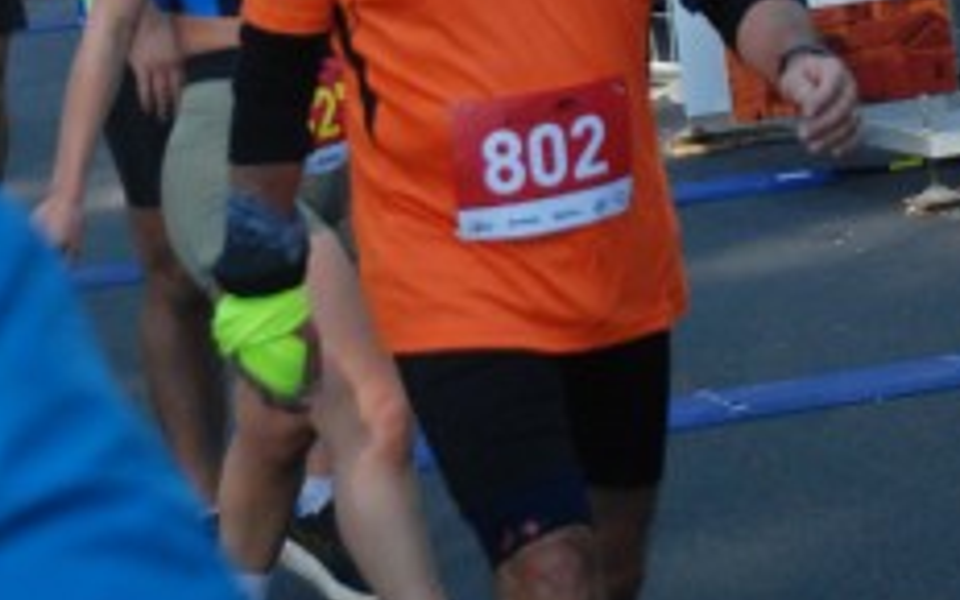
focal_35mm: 206
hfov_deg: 10.2
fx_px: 5390
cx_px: 664
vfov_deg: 6.3
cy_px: -33
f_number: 5
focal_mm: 52
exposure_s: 1/400
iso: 1000
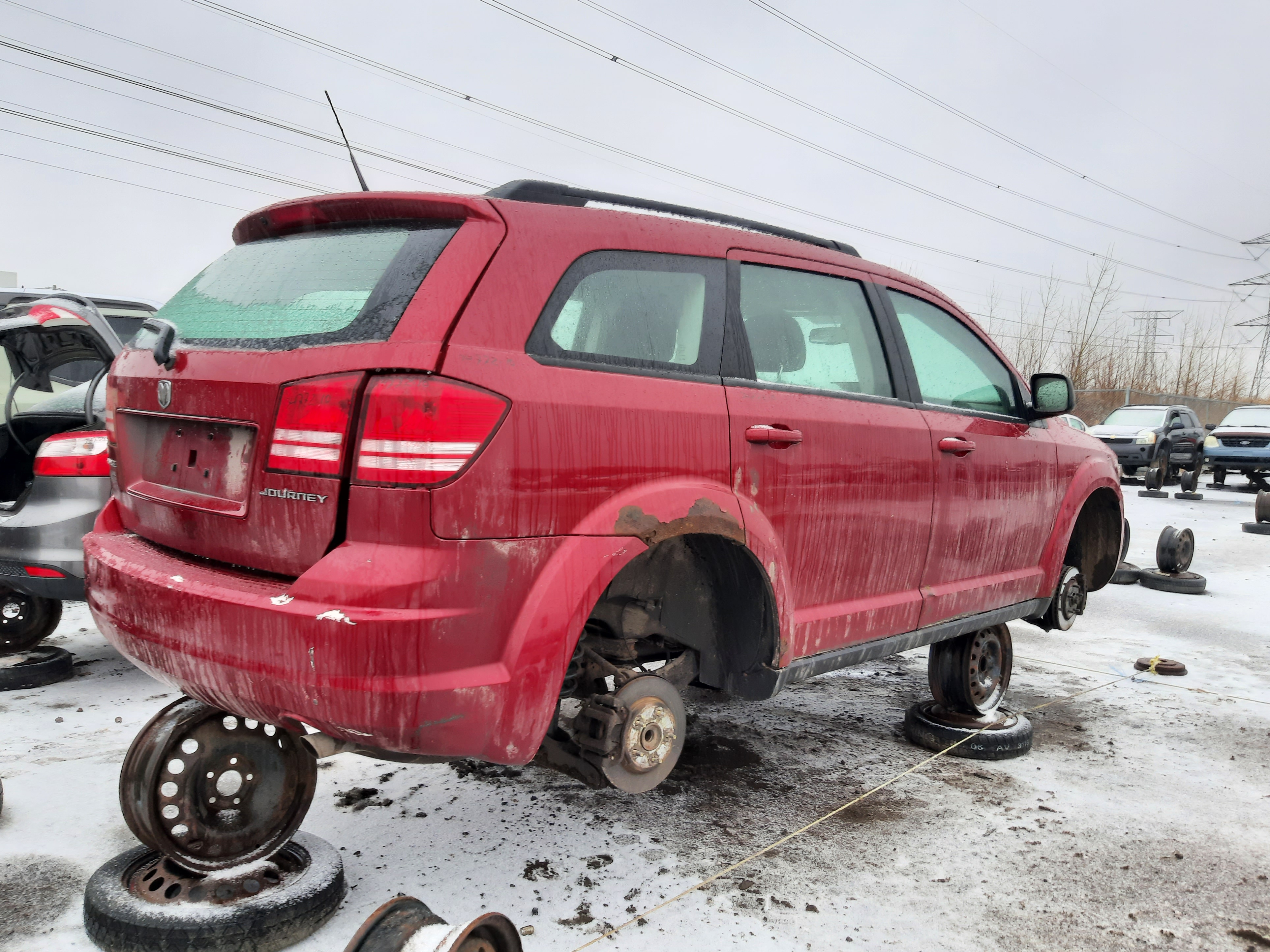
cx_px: 617
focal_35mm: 27
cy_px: 484
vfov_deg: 51.4
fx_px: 991
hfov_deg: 65.3
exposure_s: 1/120
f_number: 1.7
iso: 50
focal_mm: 3.92
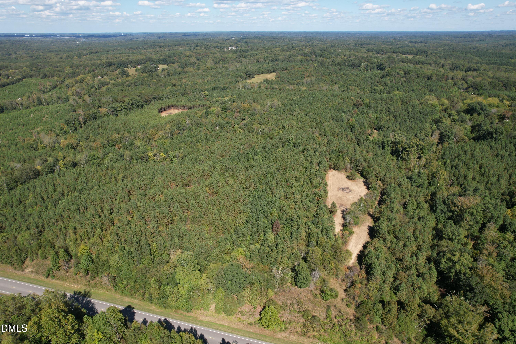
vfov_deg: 57.2
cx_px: 258
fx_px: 315
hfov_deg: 78.6
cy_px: 172
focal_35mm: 22
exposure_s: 1/1500
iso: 110
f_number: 2.8
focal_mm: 8.38
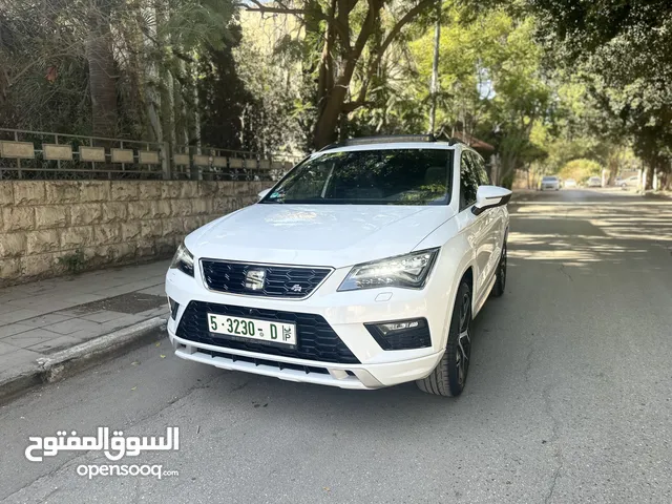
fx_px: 466
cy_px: 252
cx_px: 336
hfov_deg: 71.6
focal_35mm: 24
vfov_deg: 56.8
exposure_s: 1/516
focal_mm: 6.86
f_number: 1.78
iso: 80
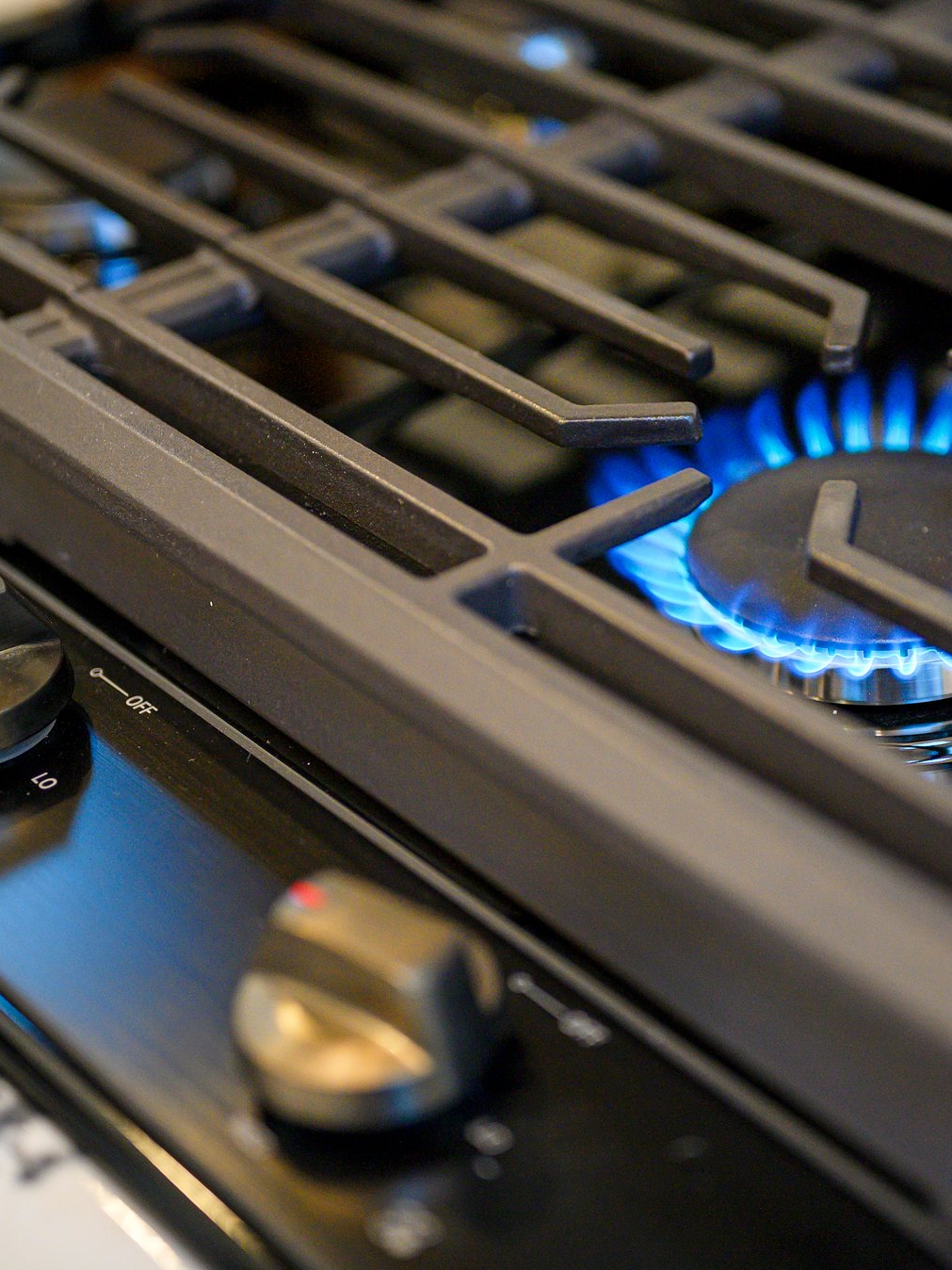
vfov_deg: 26.7
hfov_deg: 20.0
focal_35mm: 73
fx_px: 2677
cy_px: 639
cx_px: 752
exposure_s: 1/320
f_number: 1.8
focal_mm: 50
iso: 400
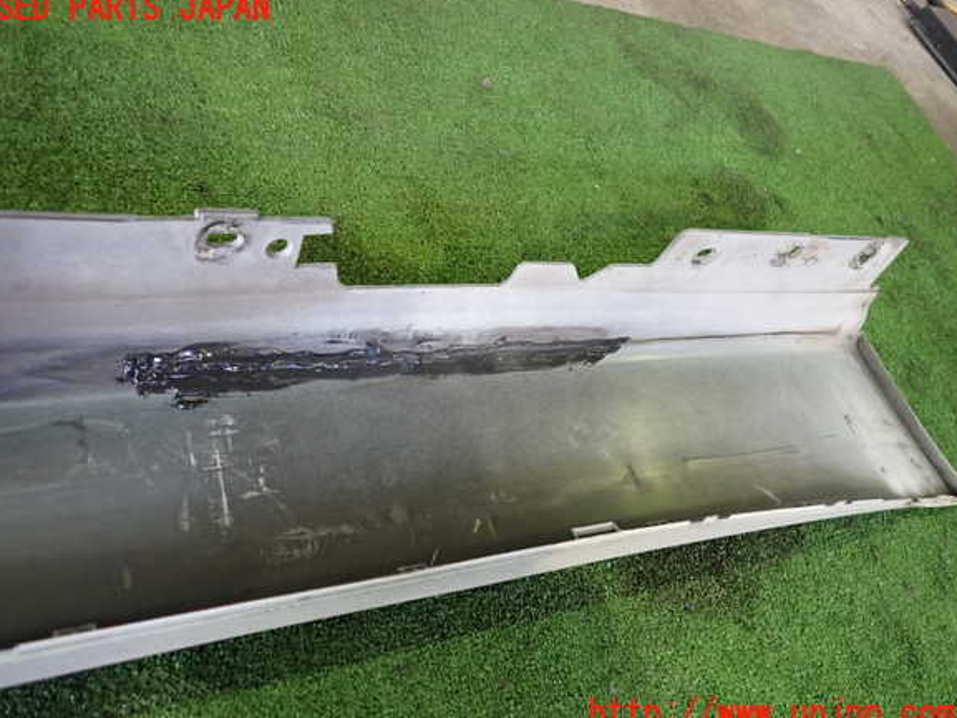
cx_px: 466
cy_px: 361
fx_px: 719
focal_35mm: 26
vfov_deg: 53.1
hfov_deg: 67.3
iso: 400
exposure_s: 1/30
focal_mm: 4.5
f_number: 2
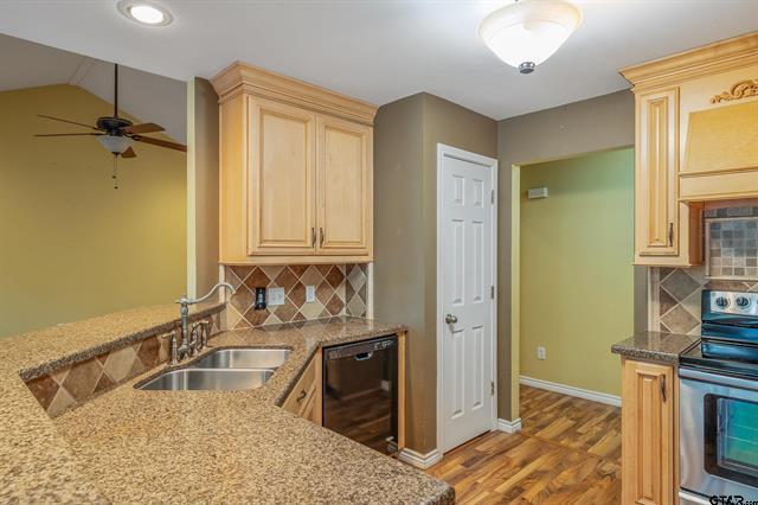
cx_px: 379
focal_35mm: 21
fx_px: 442
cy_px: 252
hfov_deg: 81.2
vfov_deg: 59.4
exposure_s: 1/3
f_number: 8
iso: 800
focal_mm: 21
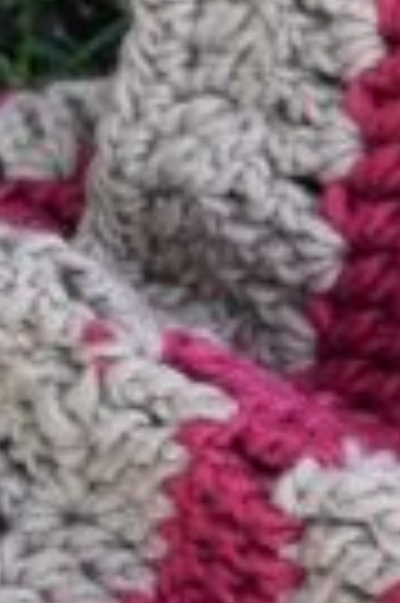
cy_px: 1062
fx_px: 2690
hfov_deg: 8.2
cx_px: 701
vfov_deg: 11.8
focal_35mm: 161
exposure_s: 1/200
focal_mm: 24
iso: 400
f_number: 7.1
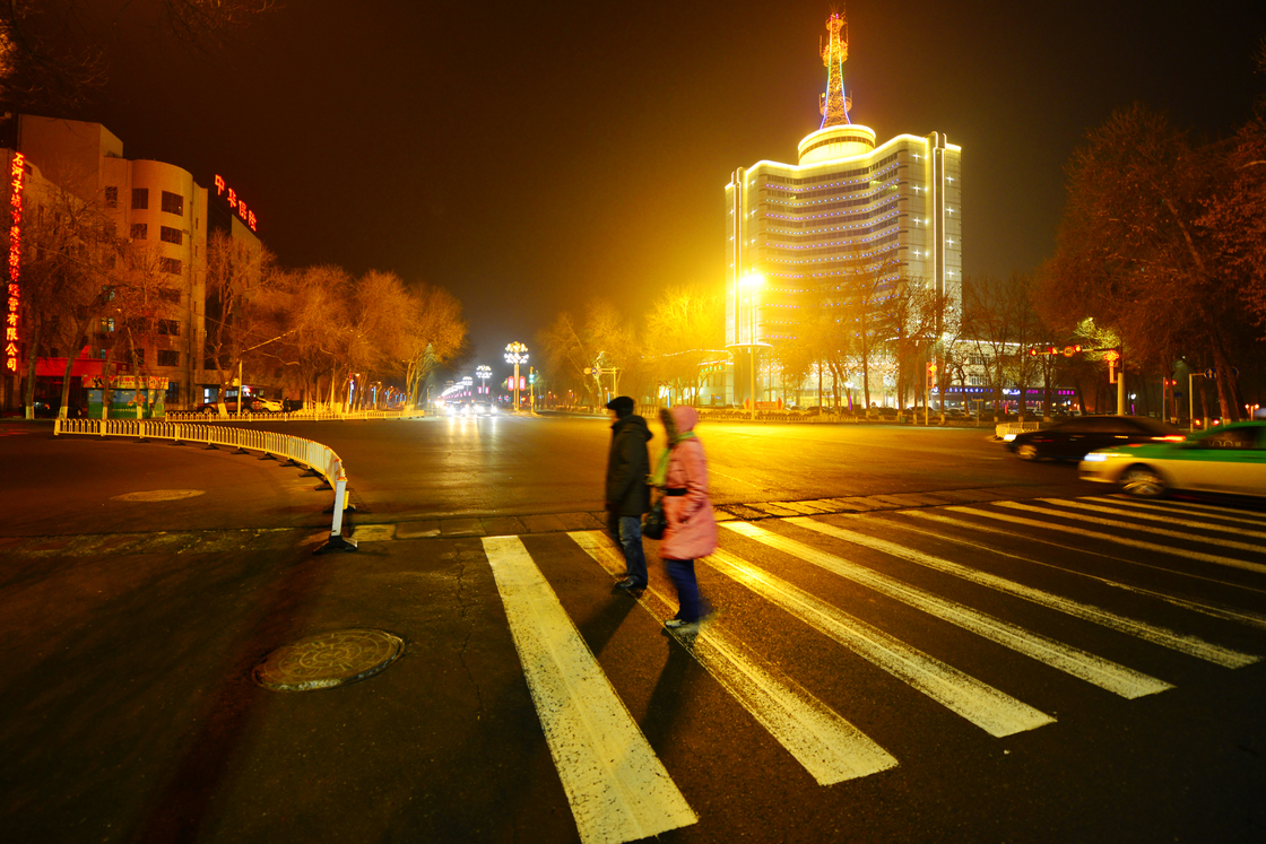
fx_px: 528
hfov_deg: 100.4
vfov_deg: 77.3
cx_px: 624
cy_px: 395
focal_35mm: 15
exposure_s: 1/20
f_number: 2.8
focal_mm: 14
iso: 500
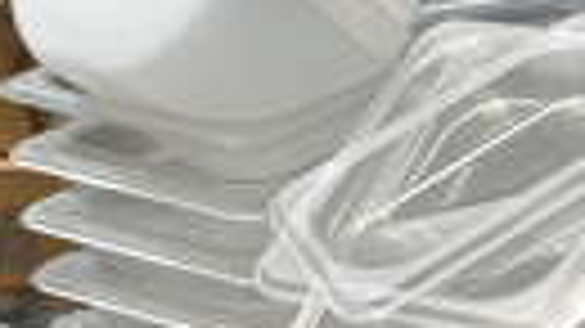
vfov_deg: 8.0
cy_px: 544
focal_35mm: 148
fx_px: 2295
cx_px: 842
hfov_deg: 13.8
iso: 200
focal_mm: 20
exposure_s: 1/800
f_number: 9
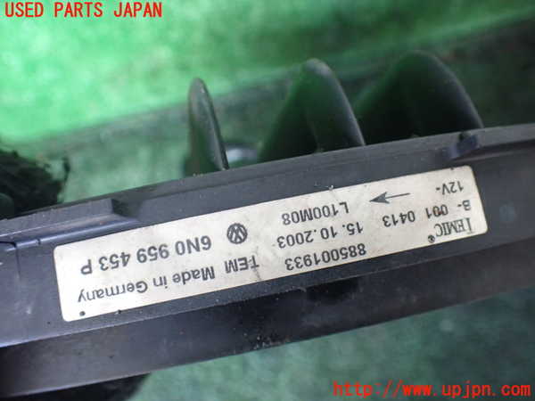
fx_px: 464
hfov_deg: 60.0
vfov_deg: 46.8
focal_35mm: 30
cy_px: 200
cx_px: 268
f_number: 2.3
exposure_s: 1/125
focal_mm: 5.4
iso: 800
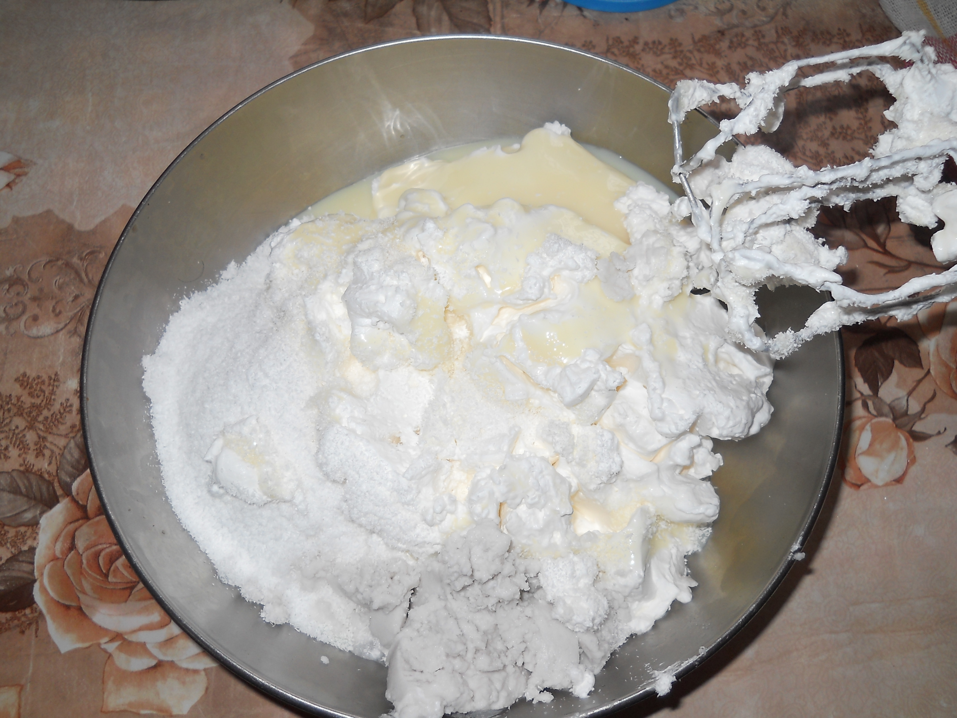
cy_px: 359
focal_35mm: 41
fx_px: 1133
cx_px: 478
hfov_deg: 45.8
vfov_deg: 35.1
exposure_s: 1/30
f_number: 3.1
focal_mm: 6.72
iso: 80
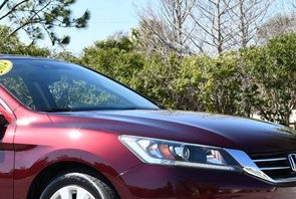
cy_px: 110
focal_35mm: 104
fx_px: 857
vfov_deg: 13.2
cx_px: 48
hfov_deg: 19.3
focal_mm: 24
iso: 180
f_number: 8
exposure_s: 1/250
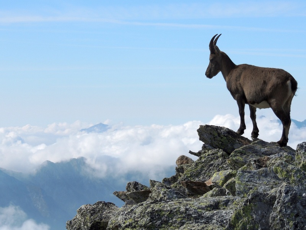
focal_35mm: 155
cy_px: 115
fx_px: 1370
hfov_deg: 12.7
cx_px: 153
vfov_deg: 9.6
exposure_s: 1/1250
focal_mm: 27.6
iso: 100
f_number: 4.9
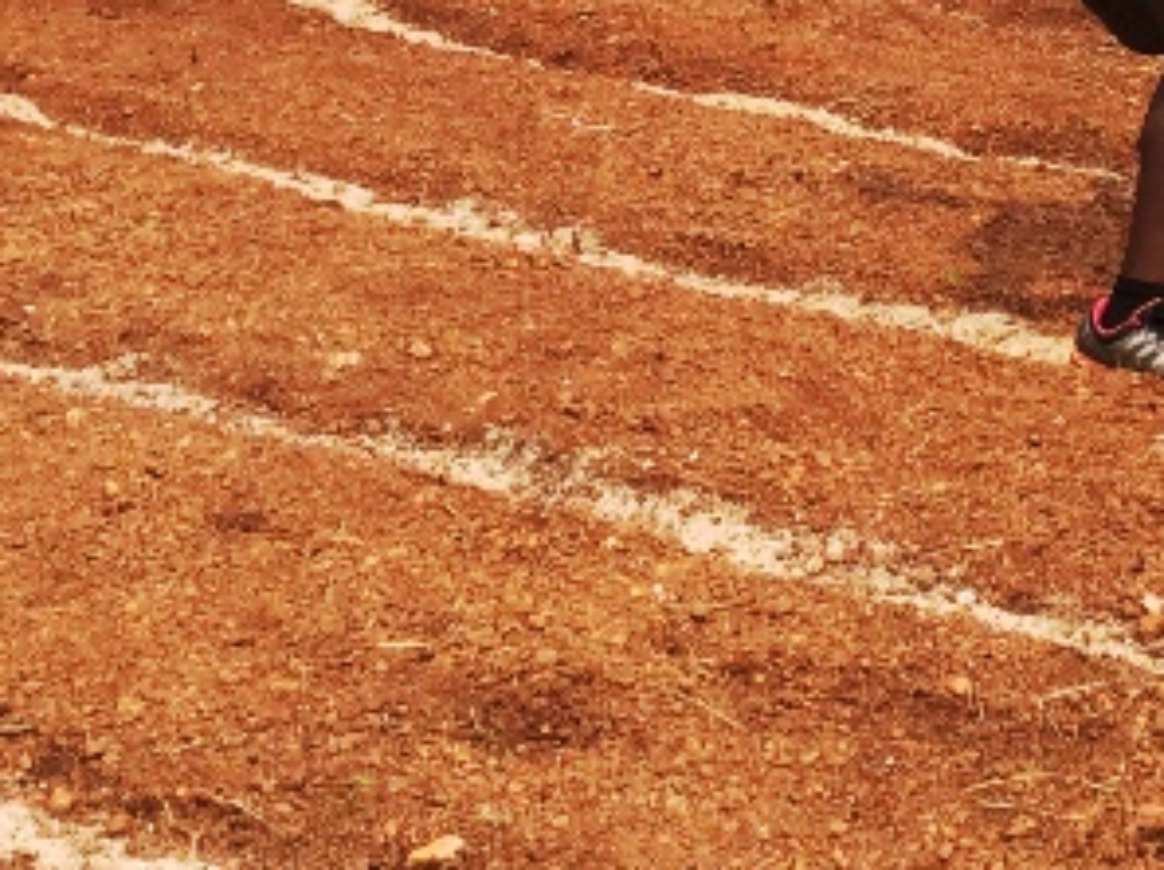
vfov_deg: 14.2
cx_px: 939
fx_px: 3392
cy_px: -149
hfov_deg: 19.3
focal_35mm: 101
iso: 32
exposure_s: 1/2045
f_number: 2.4
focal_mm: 3.3
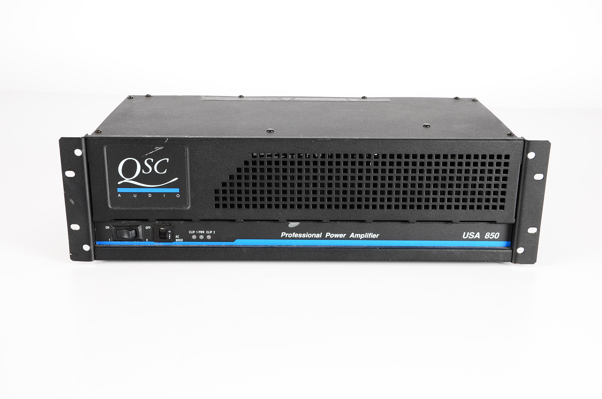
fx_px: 801
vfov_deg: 28.0
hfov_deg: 41.2
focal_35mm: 48
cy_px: 200
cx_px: 301
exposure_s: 1/160
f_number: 9
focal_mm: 32
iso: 100
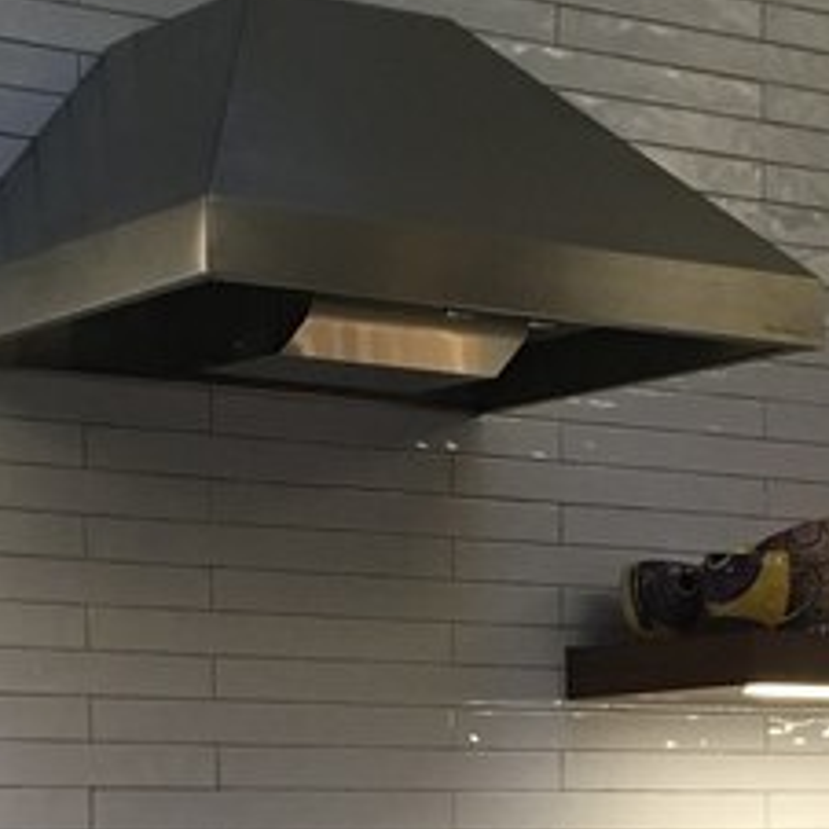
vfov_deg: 14.6
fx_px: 3143
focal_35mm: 116
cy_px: 939
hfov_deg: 14.9
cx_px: 169
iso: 125
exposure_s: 1/30
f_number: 2.2
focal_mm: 4.15
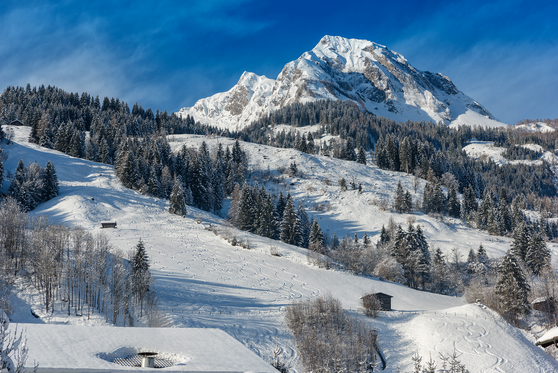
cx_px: 279
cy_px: 186
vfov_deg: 19.5
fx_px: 1085
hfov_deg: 28.8
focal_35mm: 70
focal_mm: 70
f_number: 9.5
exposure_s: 1/350
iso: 100
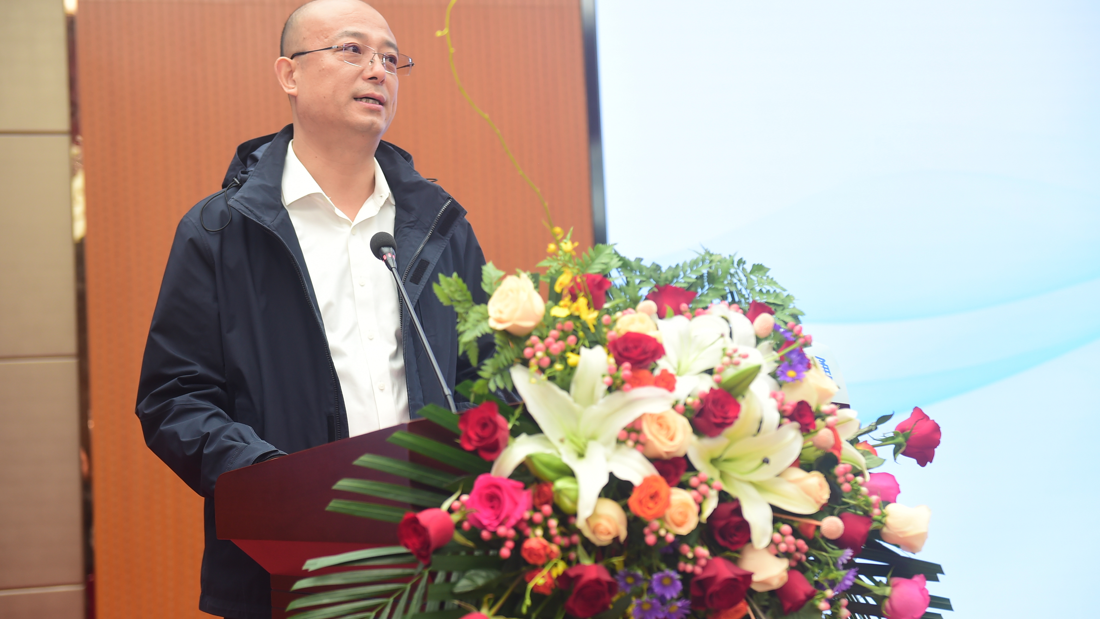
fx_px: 1692
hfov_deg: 36.0
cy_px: 333
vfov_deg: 20.7
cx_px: 549
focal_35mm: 58
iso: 640
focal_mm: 55
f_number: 3.2
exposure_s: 1/160
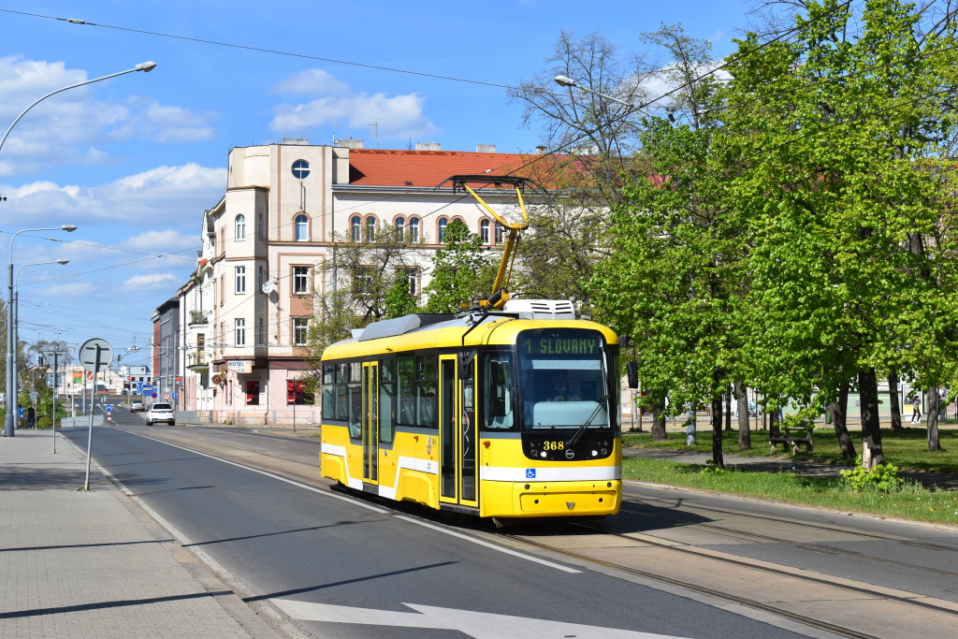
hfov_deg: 31.9
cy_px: 320
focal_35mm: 63
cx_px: 479
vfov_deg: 21.6
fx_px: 1677
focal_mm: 42
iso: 200
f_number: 10
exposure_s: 1/400
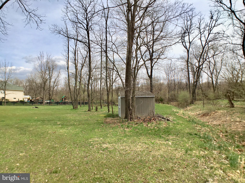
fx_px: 205
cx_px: 122
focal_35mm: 29
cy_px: 92
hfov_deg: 61.7
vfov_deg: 48.2
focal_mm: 4.15
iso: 25
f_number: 2.2
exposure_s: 1/1789
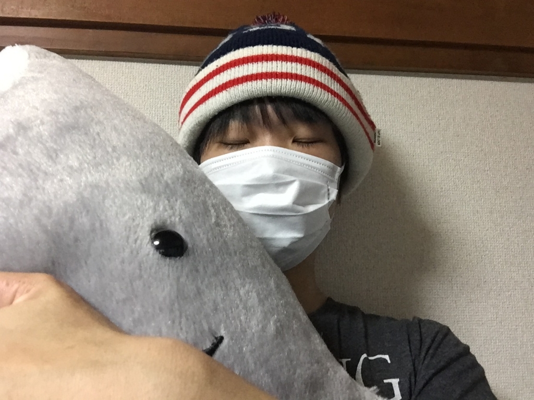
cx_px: 267
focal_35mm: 31
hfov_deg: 58.4
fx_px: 478
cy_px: 200
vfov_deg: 45.4
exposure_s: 1/24
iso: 320
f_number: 2.2
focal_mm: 2.65
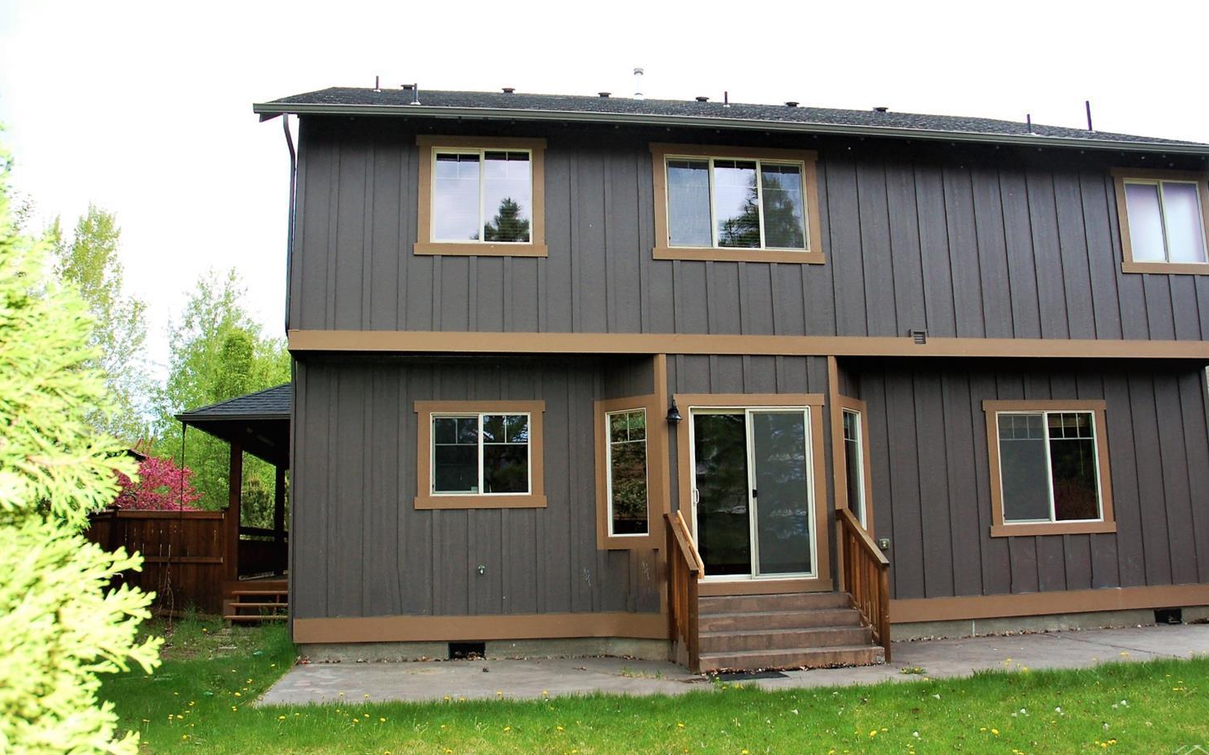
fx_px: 922
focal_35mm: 28
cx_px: 612
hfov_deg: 66.5
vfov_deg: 44.5
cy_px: 387
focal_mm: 18
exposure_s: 1/500
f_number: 5.6
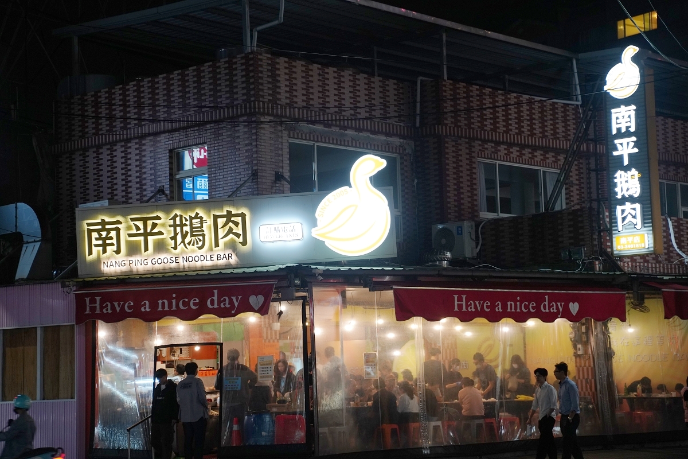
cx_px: 344
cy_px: 230
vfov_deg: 18.9
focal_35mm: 72
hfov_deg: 28.1
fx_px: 1376
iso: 1250
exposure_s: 1/80
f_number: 4
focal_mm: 72
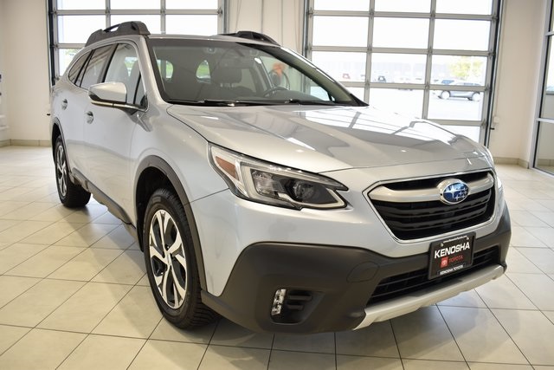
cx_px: 277
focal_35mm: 30
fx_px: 462
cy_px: 185
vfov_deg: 43.6
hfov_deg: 61.9
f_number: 3.8
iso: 125
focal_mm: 20
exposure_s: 1/30
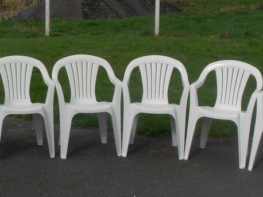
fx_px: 630
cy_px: 129
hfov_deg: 23.2
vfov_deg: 17.7
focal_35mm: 83
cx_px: 49
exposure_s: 1/456
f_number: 4.9
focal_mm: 6.3
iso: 79
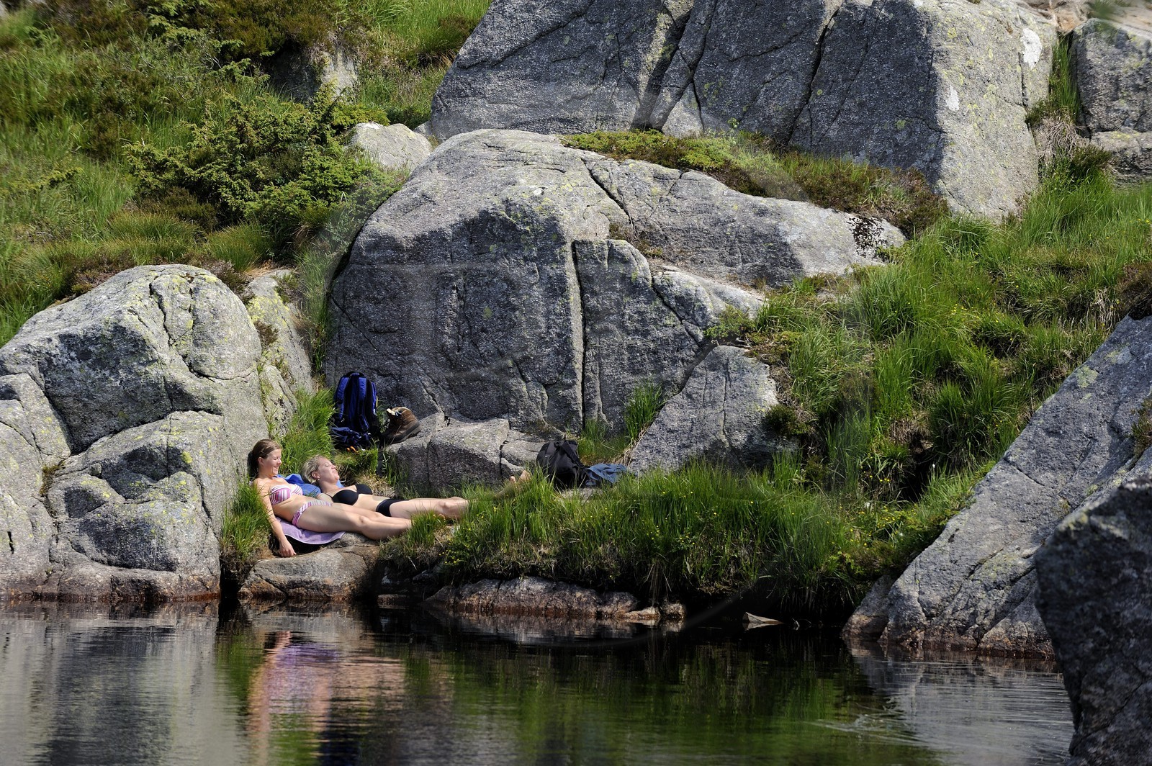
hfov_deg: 10.3
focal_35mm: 200
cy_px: 383
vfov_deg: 6.9
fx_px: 6395
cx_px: 576
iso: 200
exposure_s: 1/320
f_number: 6.3
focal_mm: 200
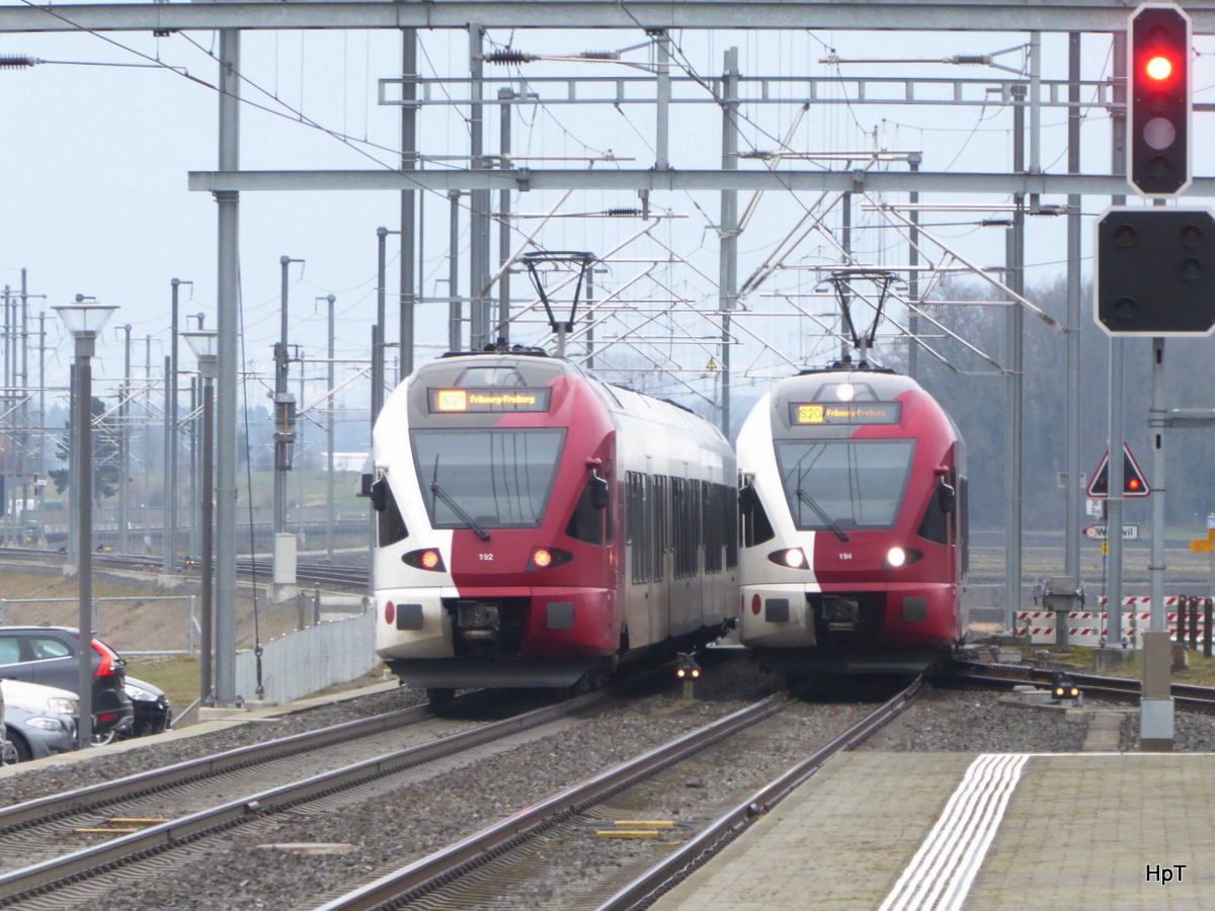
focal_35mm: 414
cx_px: 608
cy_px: 456
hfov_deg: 4.8
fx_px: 14531
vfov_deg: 3.6
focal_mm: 66.8
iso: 800
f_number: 6
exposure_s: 1/200
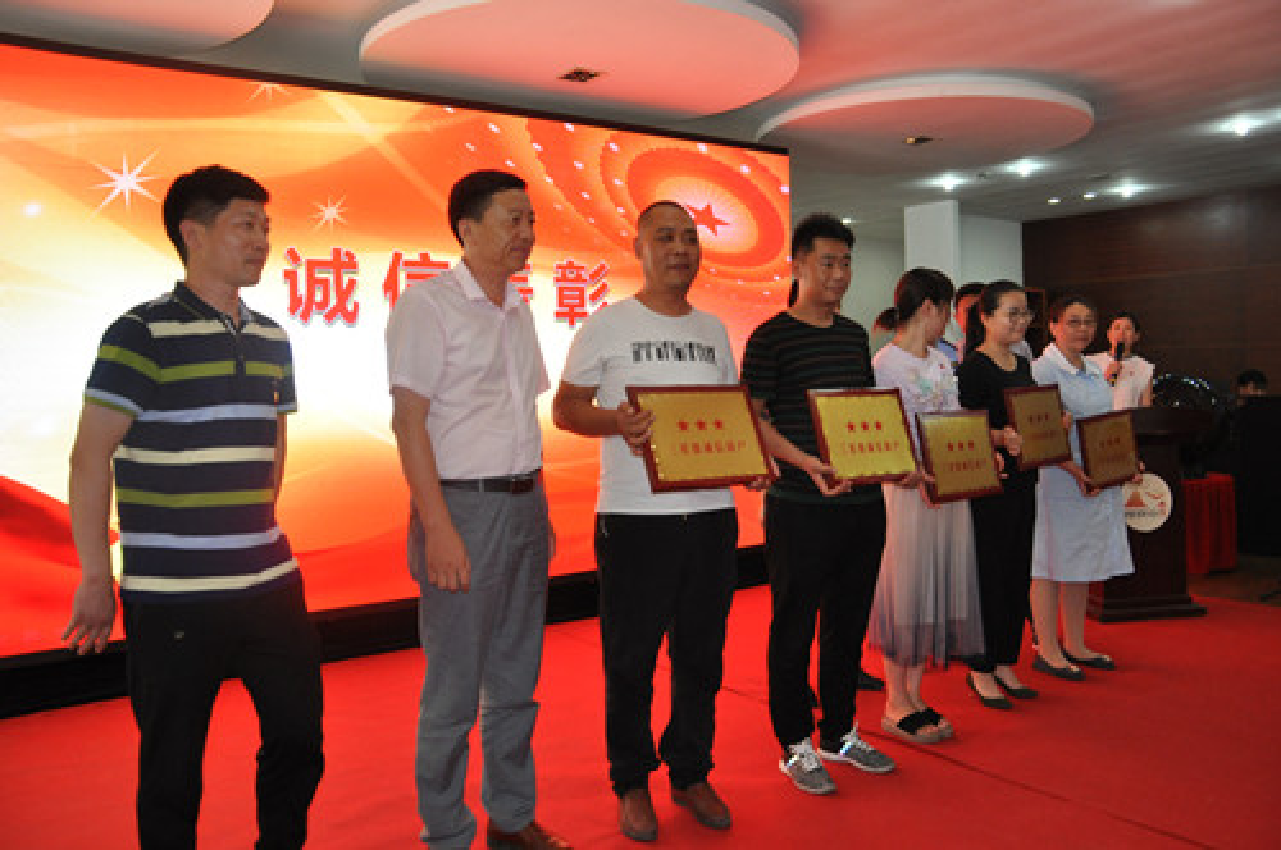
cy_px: 425
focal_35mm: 27
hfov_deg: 67.4
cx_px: 640
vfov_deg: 47.8
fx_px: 959
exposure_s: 1/125
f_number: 3.5
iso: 800
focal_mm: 18
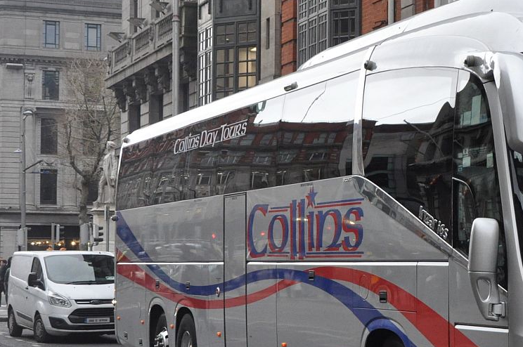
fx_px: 1407
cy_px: 211
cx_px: 496
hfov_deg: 20.5
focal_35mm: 97
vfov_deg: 14.1
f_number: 4.2
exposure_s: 1/500
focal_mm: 34
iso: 1400
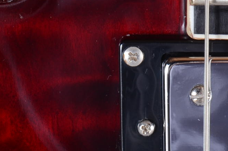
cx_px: 309
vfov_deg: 2.3
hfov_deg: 3.5
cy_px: -24
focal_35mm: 589
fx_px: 3721
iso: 160
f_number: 11
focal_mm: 105
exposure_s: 1/100
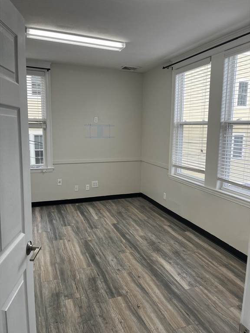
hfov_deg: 53.1
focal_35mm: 26
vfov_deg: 67.3
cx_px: 125
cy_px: 166
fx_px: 250
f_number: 1.6
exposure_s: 1/120
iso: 50
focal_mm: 5.1
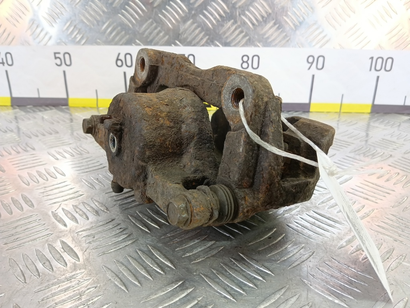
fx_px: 272
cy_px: 154
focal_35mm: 23
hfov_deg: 73.9
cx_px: 205
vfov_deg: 58.9
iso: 227
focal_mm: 4.11
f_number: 1.6
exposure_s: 1/50
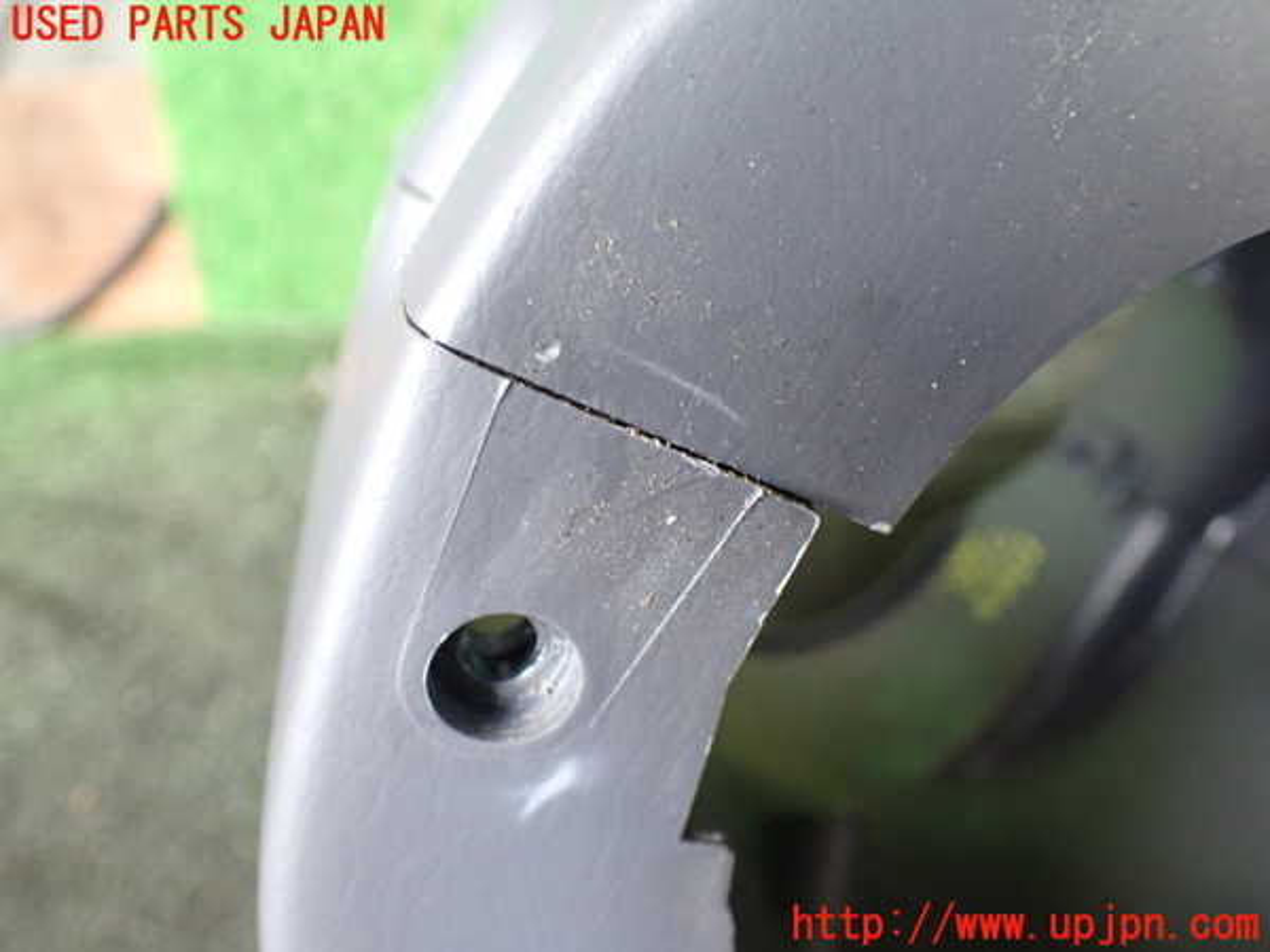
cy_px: 476
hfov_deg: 60.0
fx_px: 1101
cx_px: 635
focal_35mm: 30
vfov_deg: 46.8
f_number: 2.3
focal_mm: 5.4
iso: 800
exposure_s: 1/50
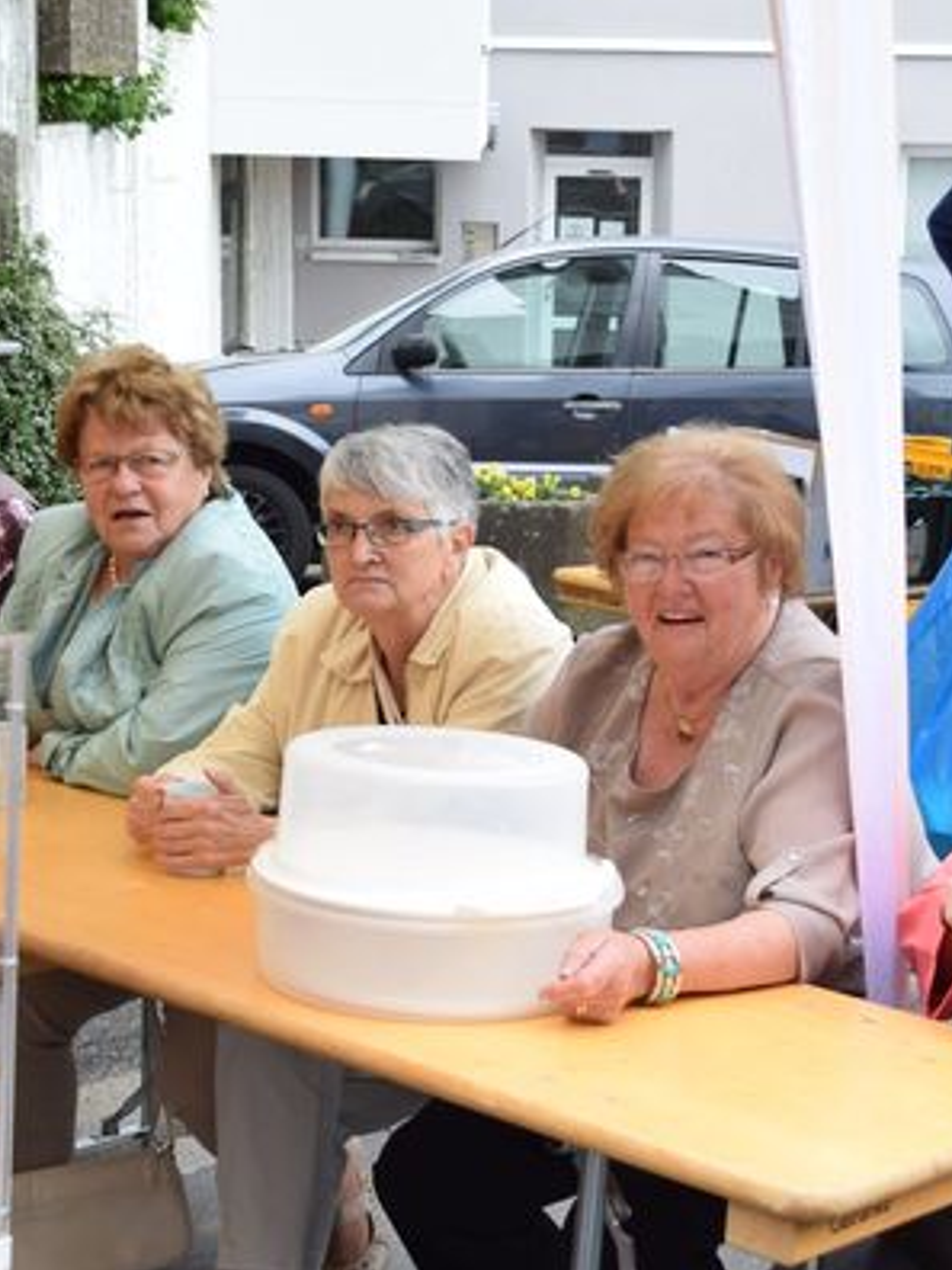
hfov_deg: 21.0
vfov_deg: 27.8
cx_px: 513
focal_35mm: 70
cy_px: 635
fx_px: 2567
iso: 400
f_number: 8
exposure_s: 1/250
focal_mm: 32
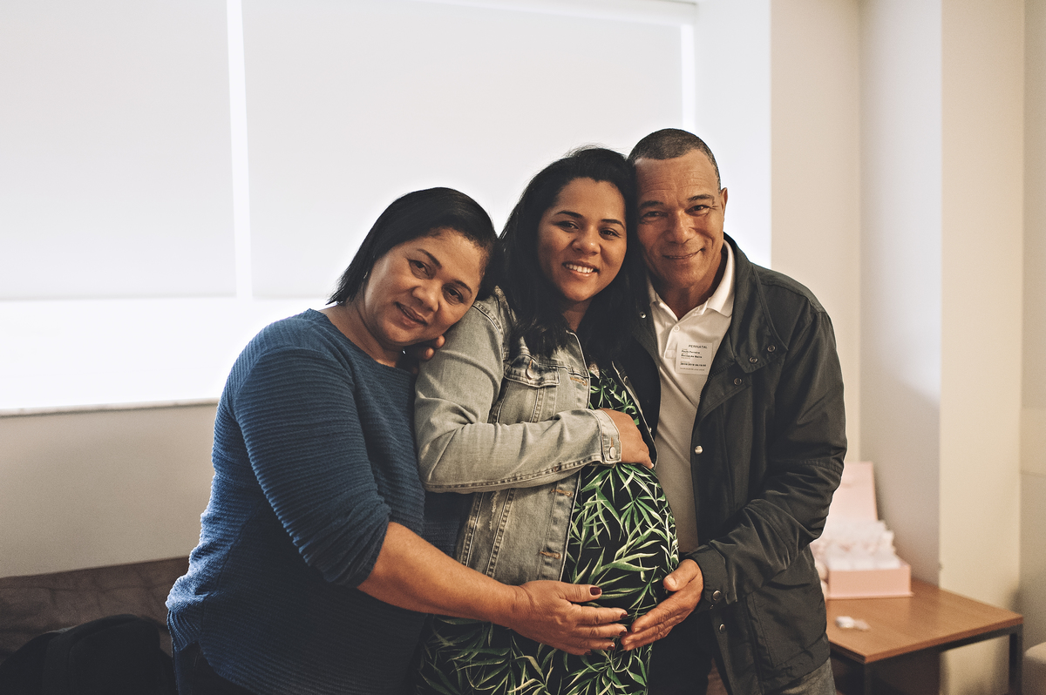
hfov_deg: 54.5
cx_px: 523
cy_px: 348
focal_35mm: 35
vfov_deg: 37.8
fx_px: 1016
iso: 2500
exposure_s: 1/125
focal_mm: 35
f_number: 2.2
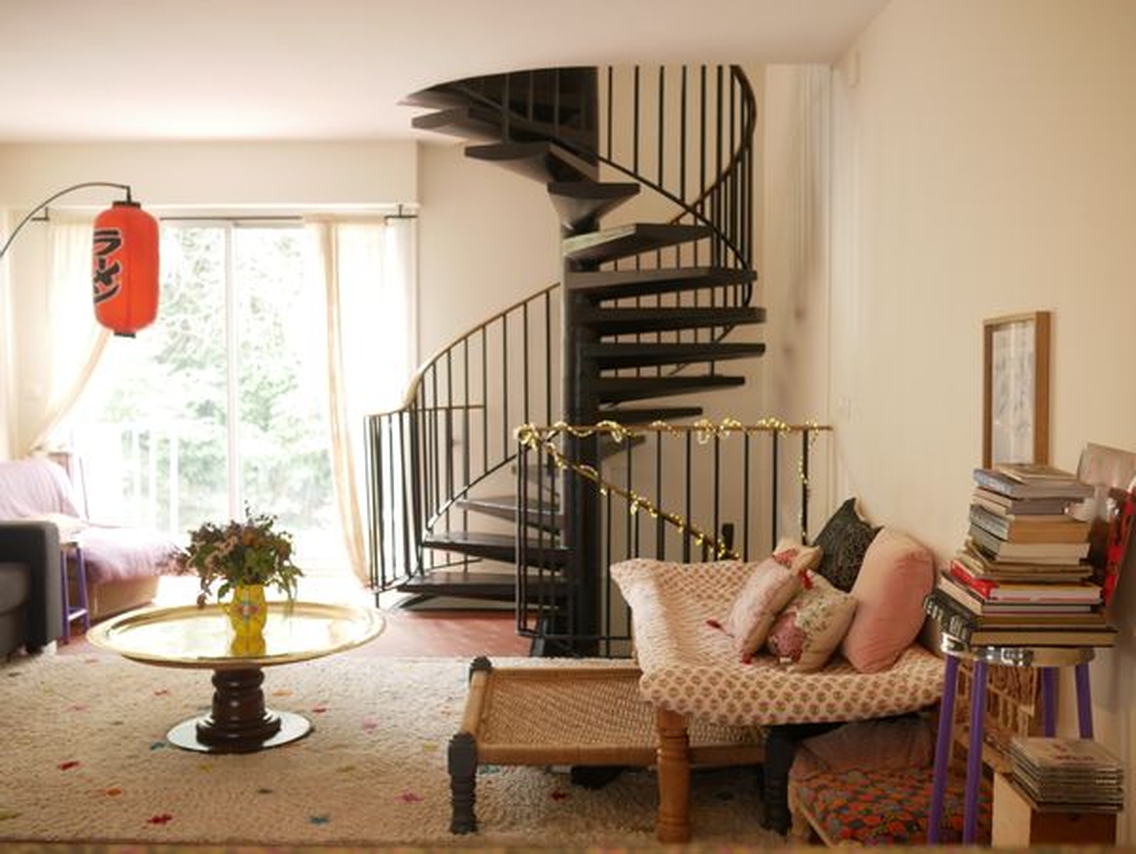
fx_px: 1314
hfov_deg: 46.8
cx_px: 568
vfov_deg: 36.0
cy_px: 427
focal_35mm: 40
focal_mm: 20
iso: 400
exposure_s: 1/60
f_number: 2.5
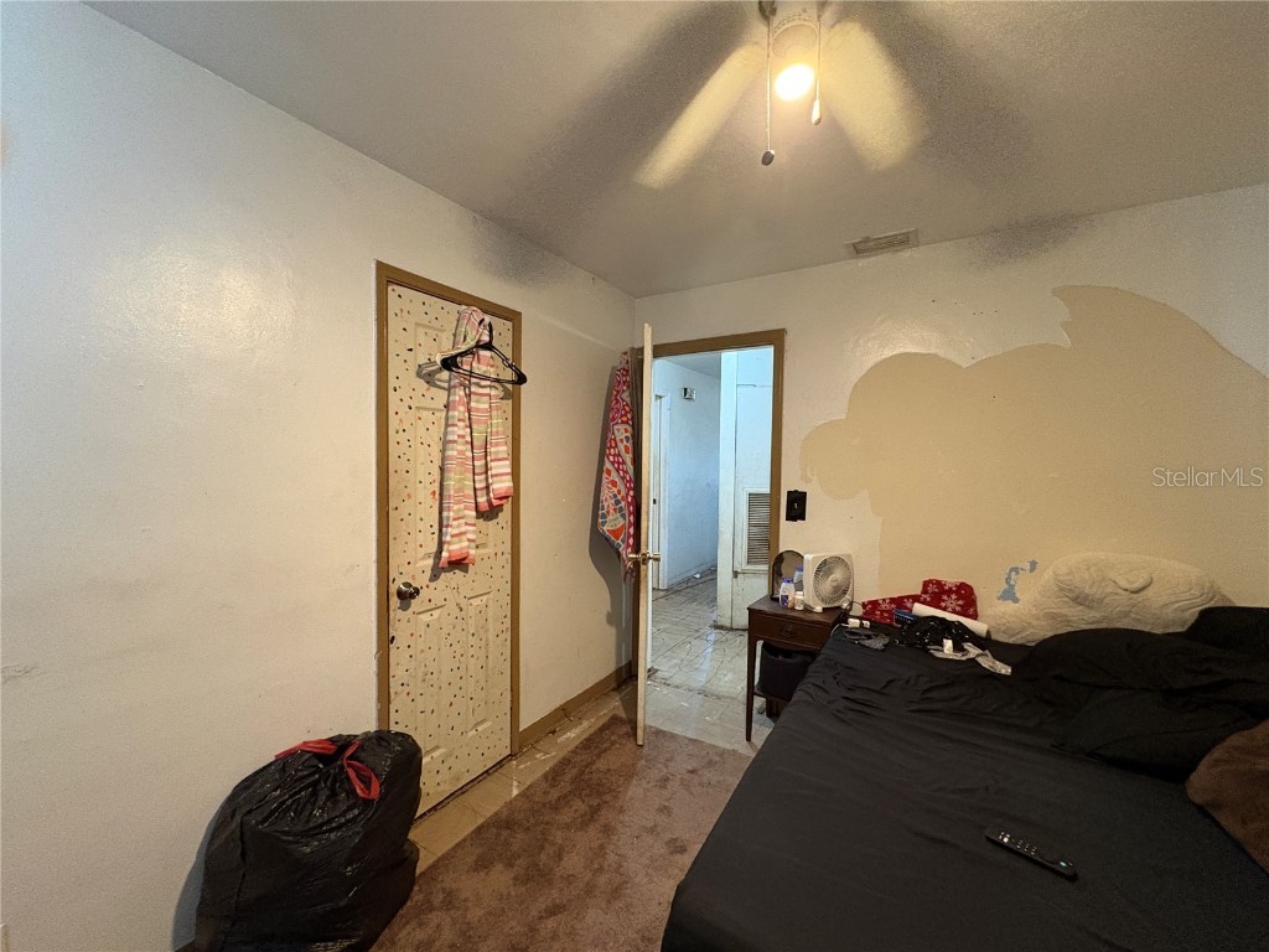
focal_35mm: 14
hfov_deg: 102.1
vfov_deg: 85.7
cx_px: 634
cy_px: 476
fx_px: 513
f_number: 2.2
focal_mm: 2.22
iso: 800
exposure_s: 1/60
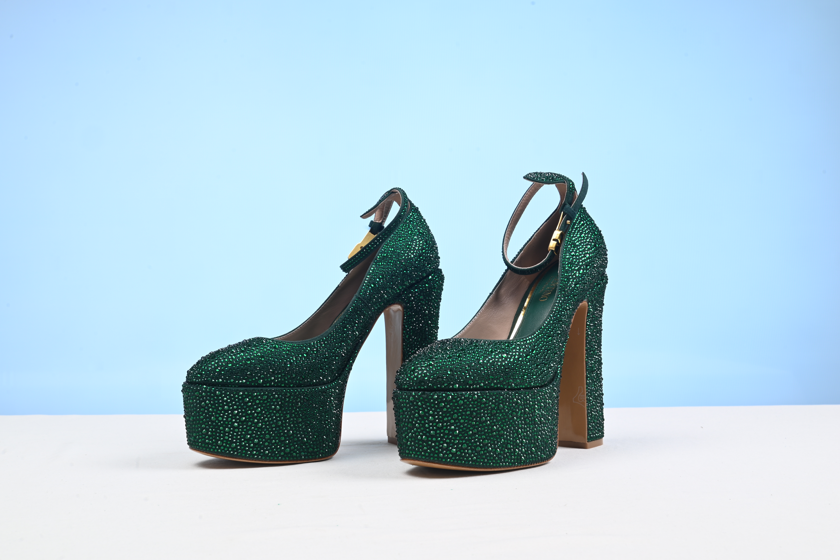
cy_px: 280
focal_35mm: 40
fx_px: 934
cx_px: 420
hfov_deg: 48.4
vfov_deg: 33.4
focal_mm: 40
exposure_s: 1/2
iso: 100
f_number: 16
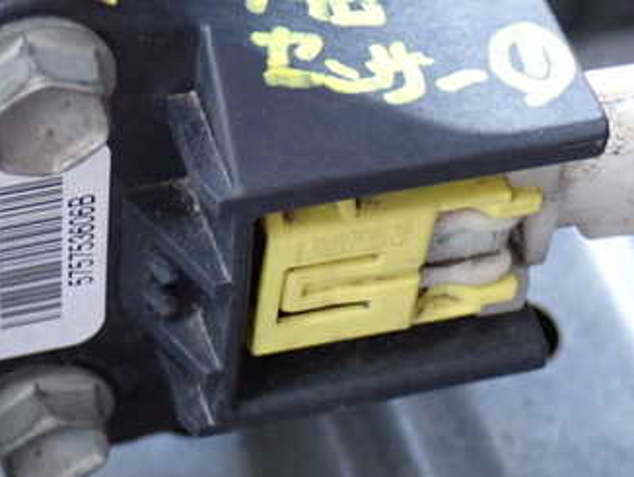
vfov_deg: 13.0
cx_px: 270
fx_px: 2089
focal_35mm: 114
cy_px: 158
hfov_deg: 17.2
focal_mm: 11.09
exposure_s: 1/15
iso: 800
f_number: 3.6
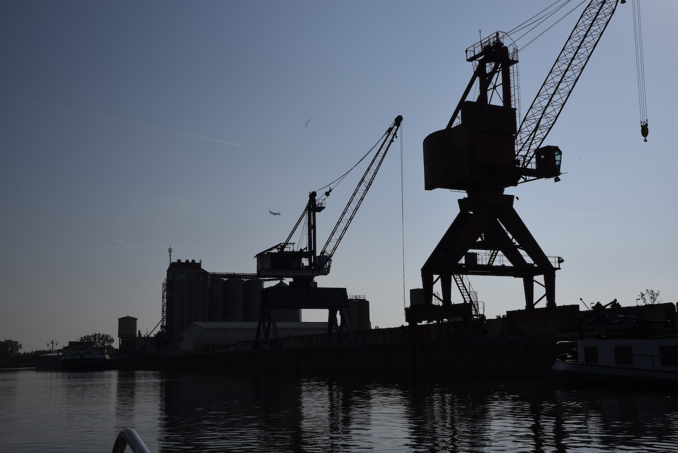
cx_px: 339
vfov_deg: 31.9
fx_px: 791
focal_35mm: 42
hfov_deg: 46.4
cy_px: 226
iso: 100
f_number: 14
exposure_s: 1/500
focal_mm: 42
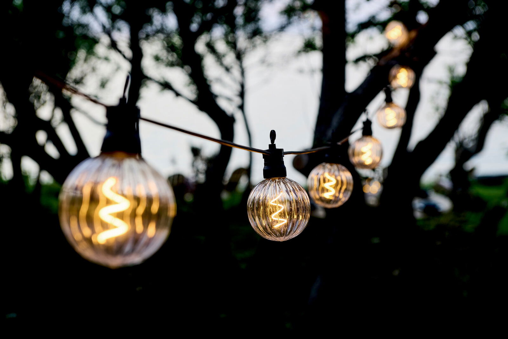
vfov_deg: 19.5
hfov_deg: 28.8
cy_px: 170
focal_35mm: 70
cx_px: 254
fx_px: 988
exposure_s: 1/15
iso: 64
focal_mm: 70
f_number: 5.6
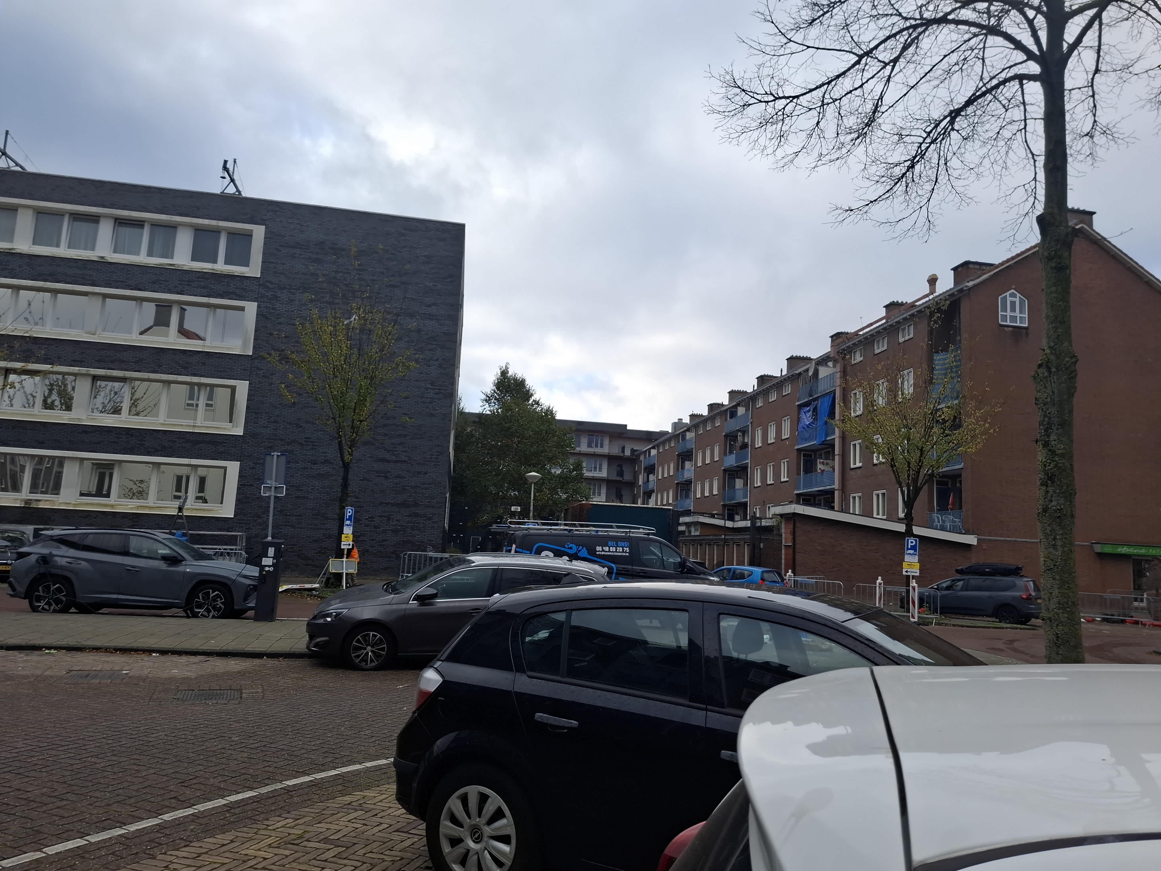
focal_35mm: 23
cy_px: 436
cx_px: 580
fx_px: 771
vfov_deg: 58.9
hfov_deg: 73.9
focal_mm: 5.5
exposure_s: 1/678
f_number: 1.8
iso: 50
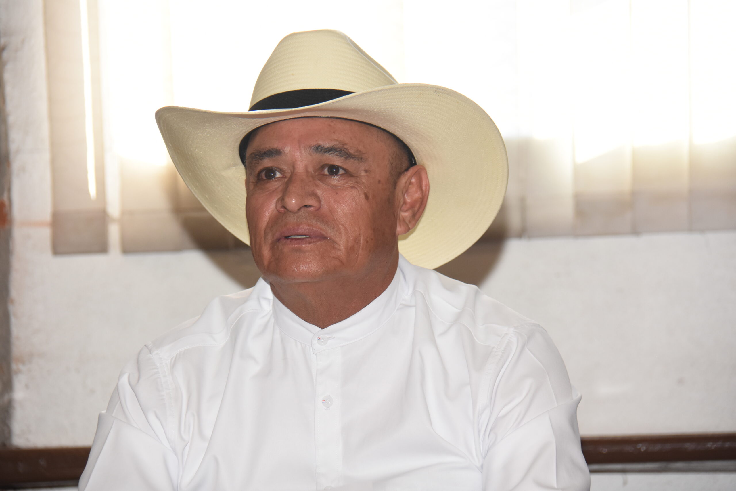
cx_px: 368
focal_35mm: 232
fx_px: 4753
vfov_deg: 5.9
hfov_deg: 8.9
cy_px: 246
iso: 800
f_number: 5.6
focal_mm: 155
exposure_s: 1/200
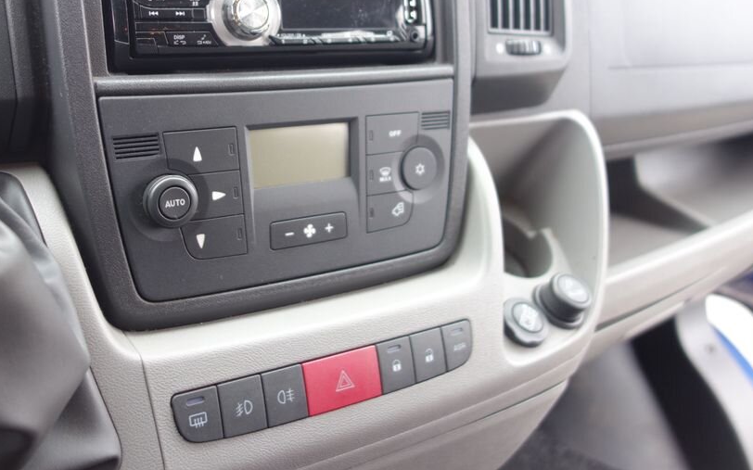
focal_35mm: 36
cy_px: 165
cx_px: 306
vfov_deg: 35.0
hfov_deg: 53.7
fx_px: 739
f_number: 1.8
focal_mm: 10.4
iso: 200
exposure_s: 1/30
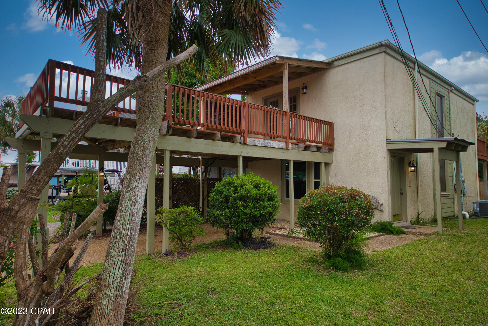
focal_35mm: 24
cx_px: 244
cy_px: 163
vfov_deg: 53.2
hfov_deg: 73.7
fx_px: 326
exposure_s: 1/250
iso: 180
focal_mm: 16
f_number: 5.6
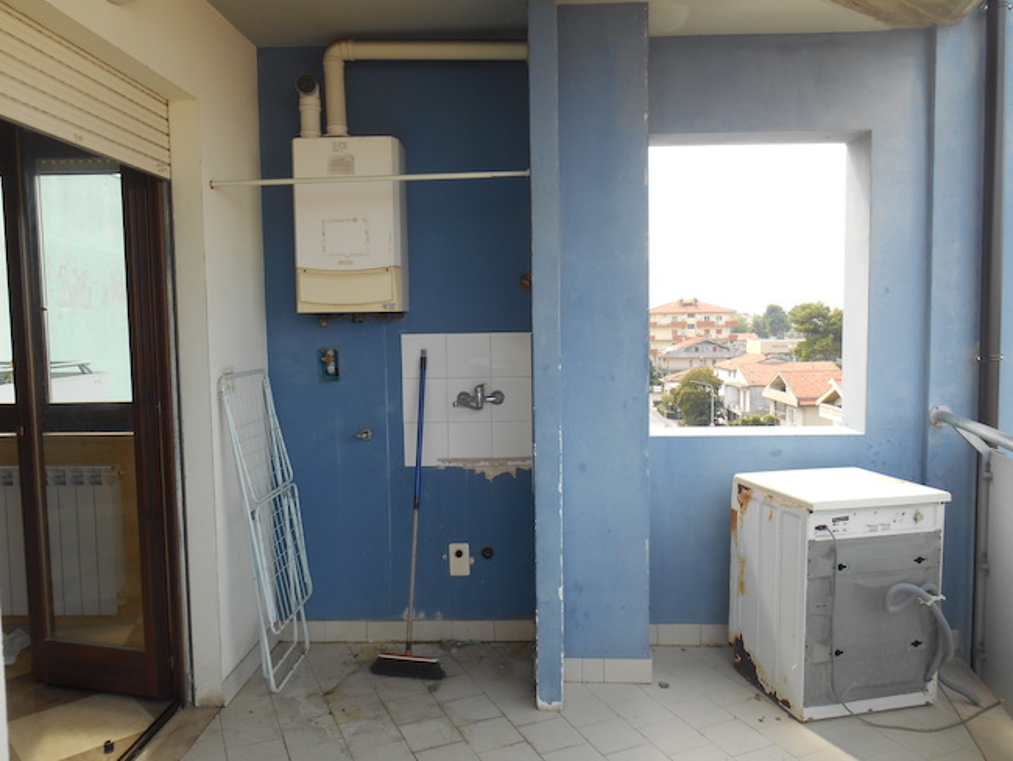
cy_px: 380
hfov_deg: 67.3
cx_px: 506
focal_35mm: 26
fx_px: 761
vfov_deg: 53.1
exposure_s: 1/200
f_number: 3.4
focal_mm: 4.7
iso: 80
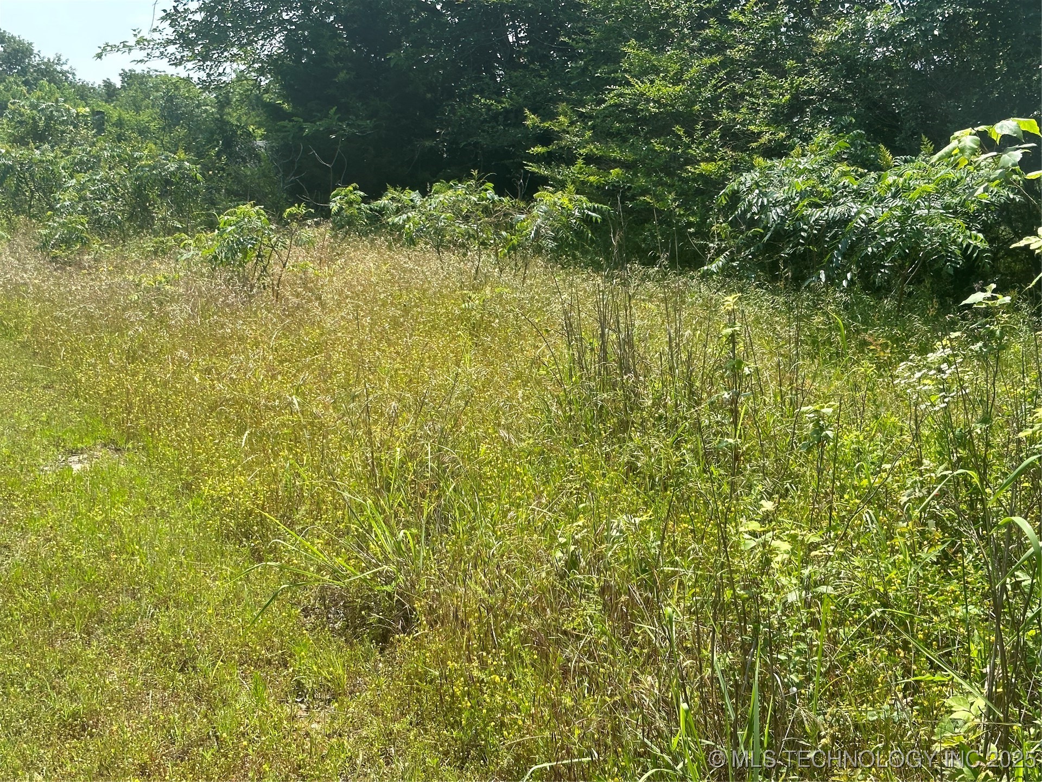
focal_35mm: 48
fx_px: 1445
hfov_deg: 39.7
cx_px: 521
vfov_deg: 30.3
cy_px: 391
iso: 64
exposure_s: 1/2028
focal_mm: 6.86
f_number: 1.78
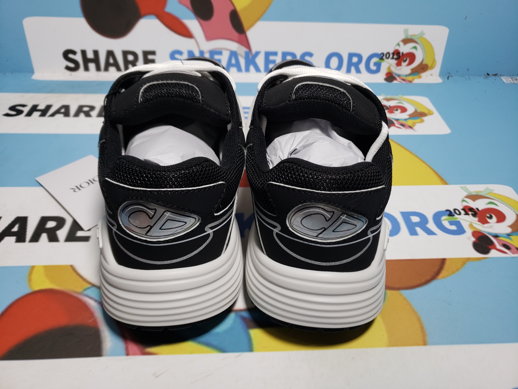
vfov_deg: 53.1
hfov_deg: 67.3
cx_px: 259
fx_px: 389
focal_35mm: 26
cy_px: 194
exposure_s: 1/438
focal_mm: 4.3
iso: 50
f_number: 1.5
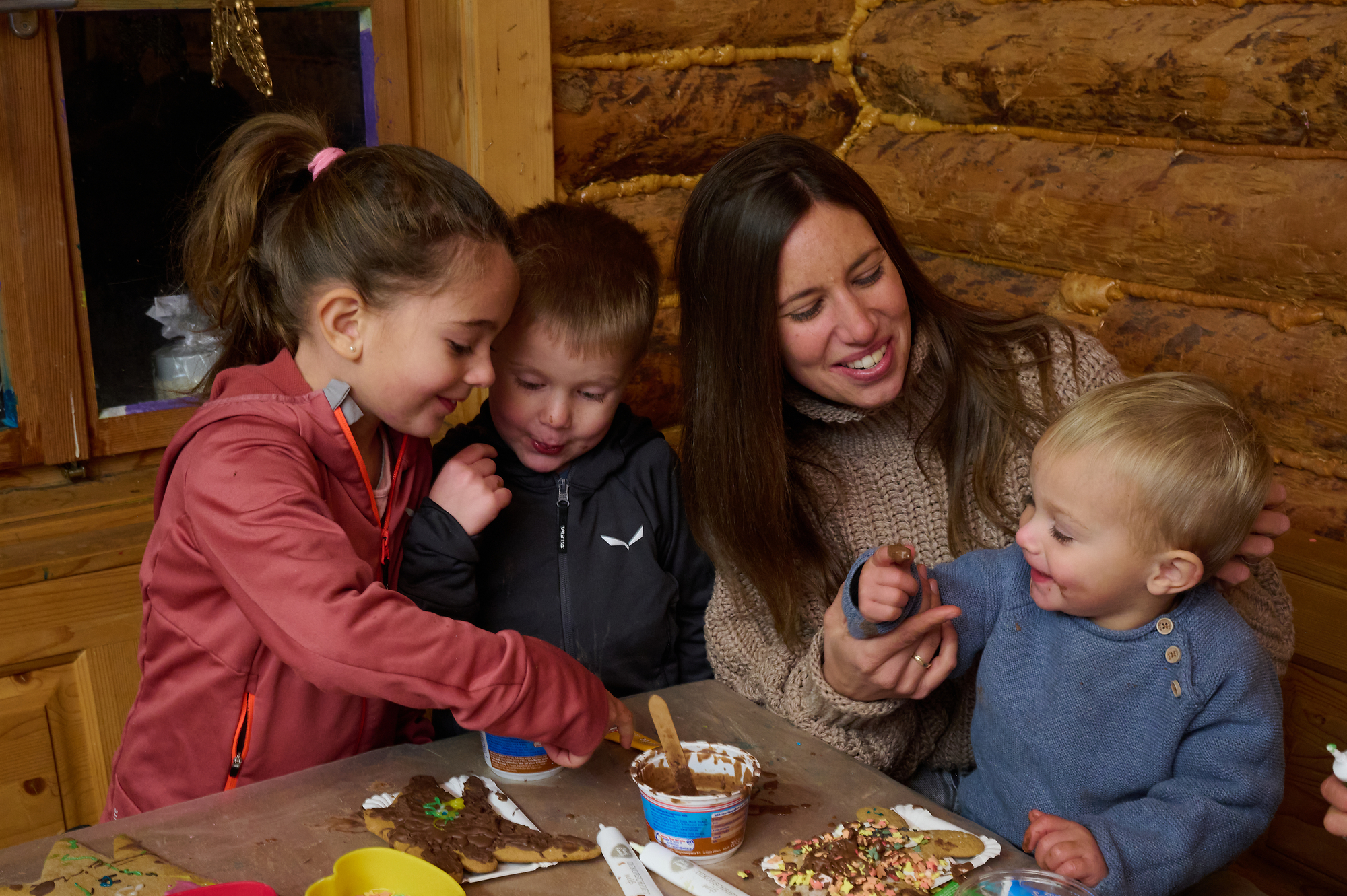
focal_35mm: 45
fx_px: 1683
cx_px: 674
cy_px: 448
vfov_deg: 29.8
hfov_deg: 43.6
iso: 3200
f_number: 11
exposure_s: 1/40
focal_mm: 45
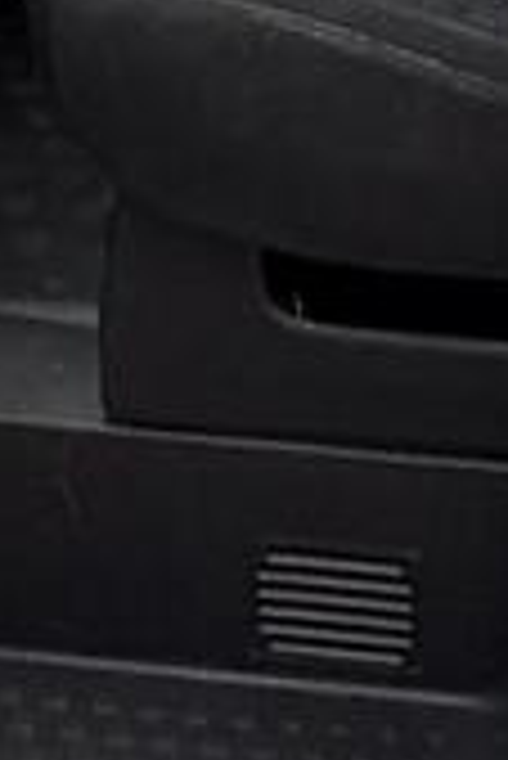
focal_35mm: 77
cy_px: -391
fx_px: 1626
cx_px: 566
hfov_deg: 17.1
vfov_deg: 21.8
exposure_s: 1/99
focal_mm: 2.22
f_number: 2.2
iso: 50
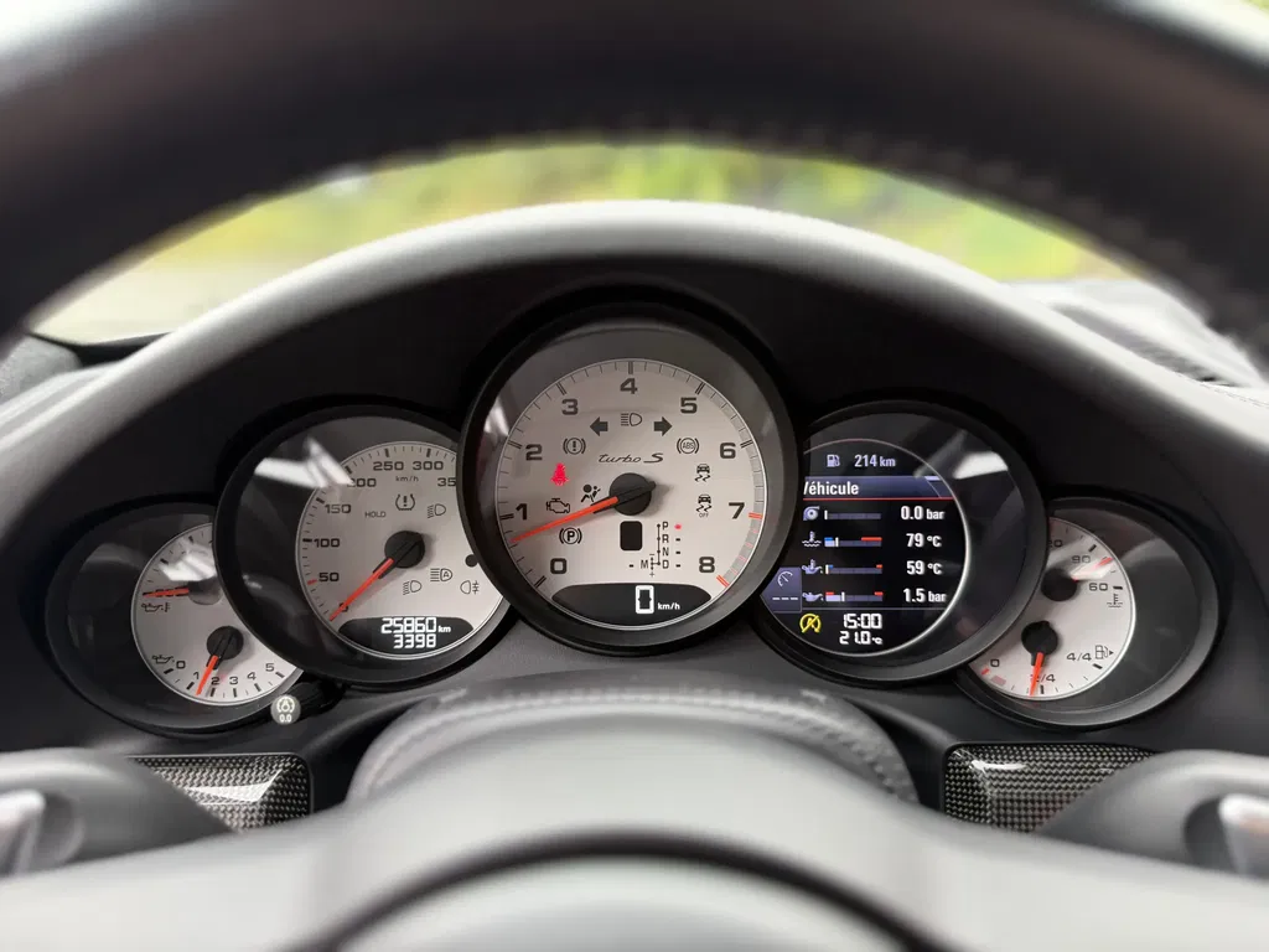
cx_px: 634
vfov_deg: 56.8
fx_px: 880
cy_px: 476
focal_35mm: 24
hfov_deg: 71.6
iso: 125
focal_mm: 6.76
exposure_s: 1/121
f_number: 1.78
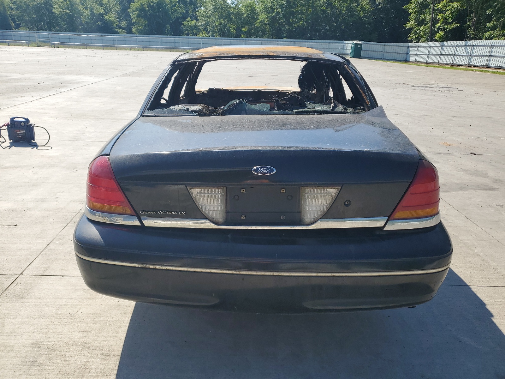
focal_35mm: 26
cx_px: 252
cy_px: 190
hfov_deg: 67.3
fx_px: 379
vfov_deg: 53.1
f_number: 1.5
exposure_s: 1/2500
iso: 50
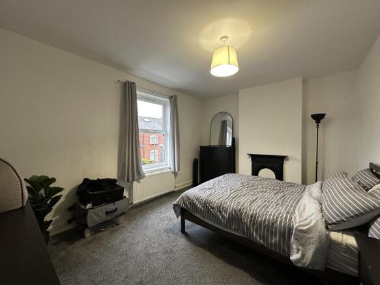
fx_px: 154
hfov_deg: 102.1
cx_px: 190
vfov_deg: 85.7
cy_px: 142
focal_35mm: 14
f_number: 2.2
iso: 320
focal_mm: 2.22
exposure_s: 1/50
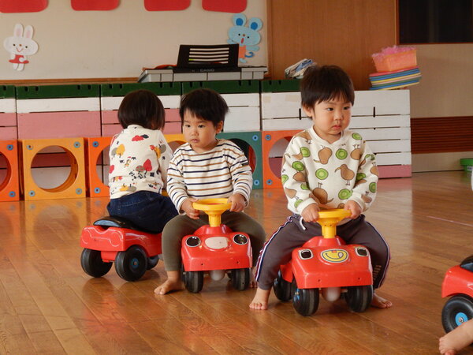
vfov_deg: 17.4
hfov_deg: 23.0
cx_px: 236
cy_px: 178
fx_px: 1161
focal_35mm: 85
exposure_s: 1/60
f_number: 4.7
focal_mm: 15.3
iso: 125
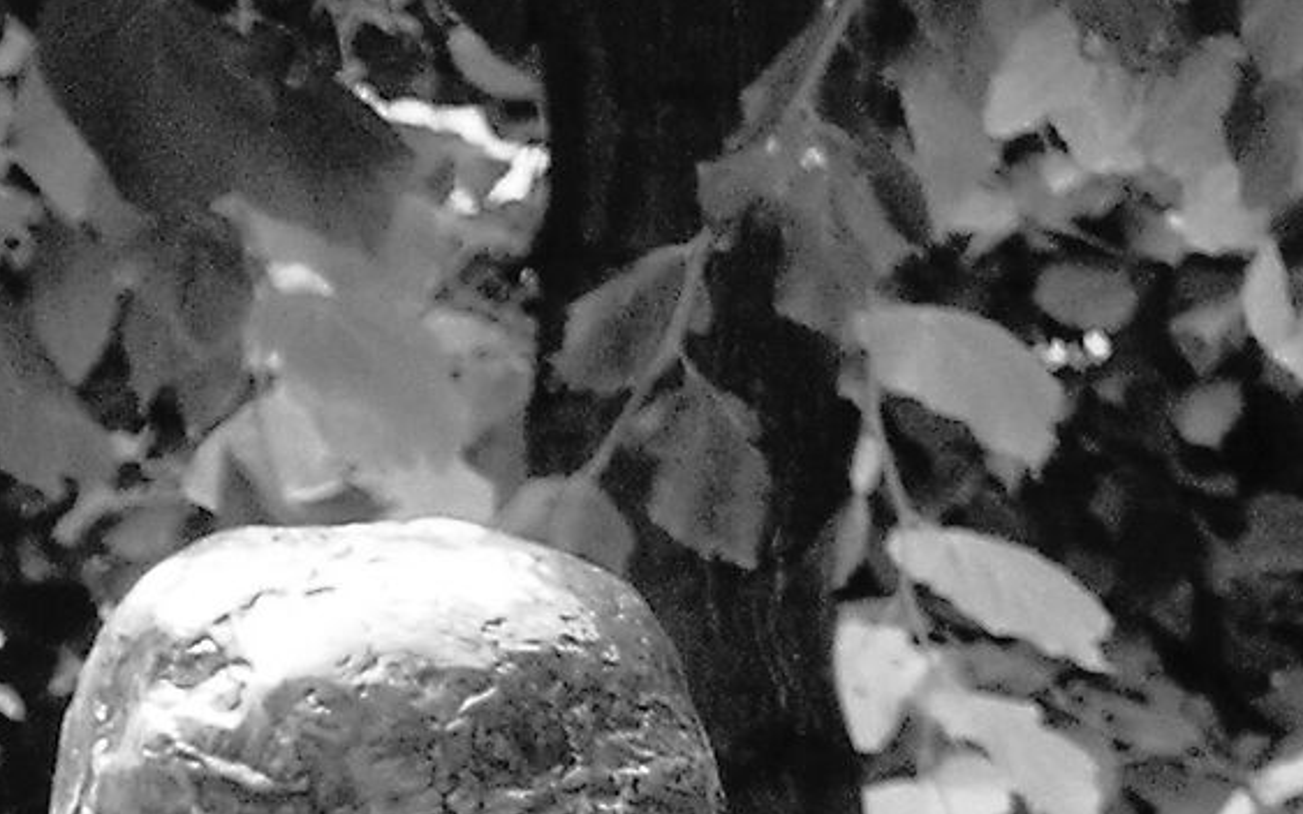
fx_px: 18610
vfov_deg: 2.5
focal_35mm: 524
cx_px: 1287
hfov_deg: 4.0
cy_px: 2014
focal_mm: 24
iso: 100
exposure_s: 1/82.7
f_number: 4.6
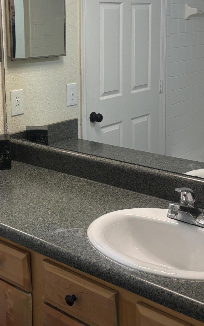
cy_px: 102
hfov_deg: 25.0
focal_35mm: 51
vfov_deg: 39.0
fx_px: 454
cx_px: 46
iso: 80
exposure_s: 1/60
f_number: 1.6
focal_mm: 5.96
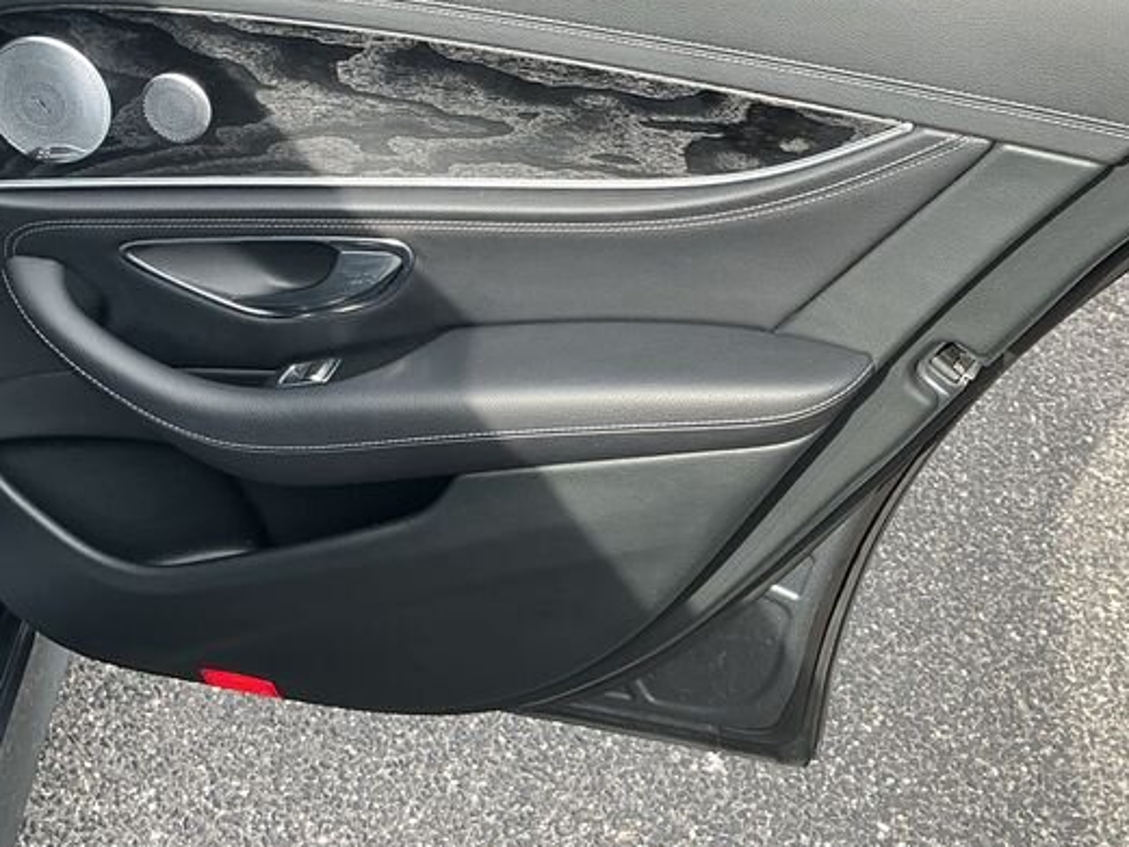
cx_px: 587
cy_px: 117
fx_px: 1859
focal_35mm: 57
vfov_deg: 25.0
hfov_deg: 33.8
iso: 20
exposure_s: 1/161
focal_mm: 3
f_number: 1.8
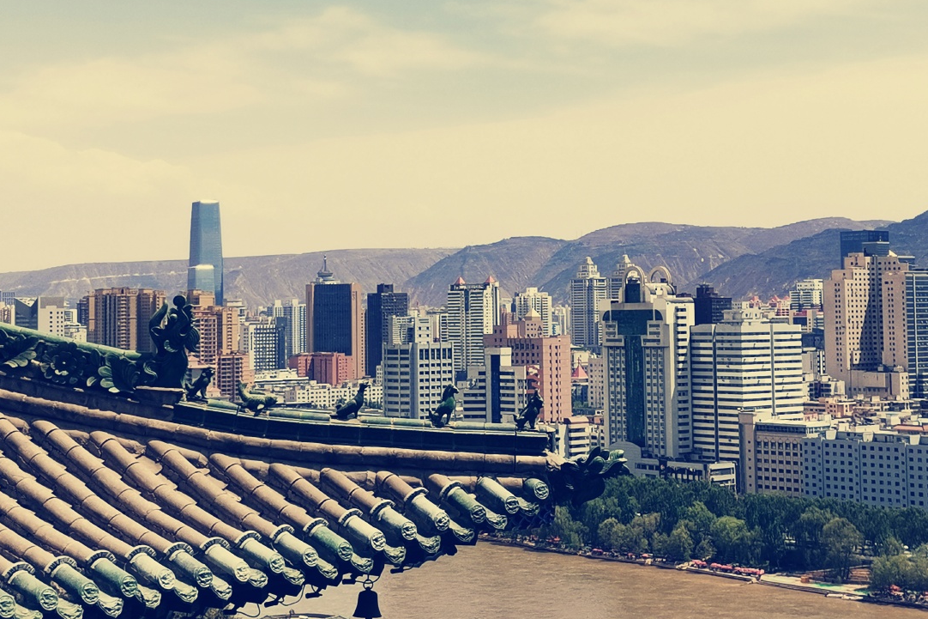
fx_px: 1546
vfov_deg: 22.6
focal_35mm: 60
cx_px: 492
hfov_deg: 33.4
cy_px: 243
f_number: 1.8
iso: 50
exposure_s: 1/2392
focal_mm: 4.75
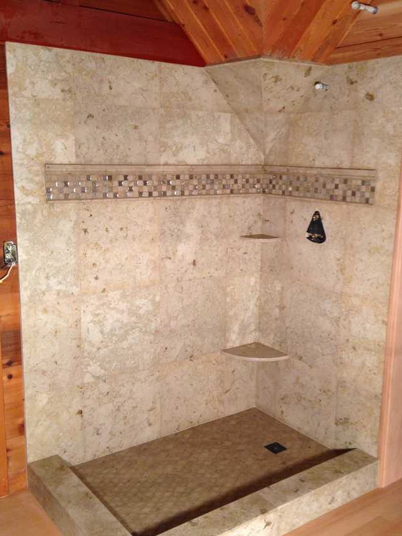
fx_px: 604
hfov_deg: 36.8
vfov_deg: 47.8
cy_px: 276
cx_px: 214
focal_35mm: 39
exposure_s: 1/20
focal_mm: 4.13
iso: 125
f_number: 2.4
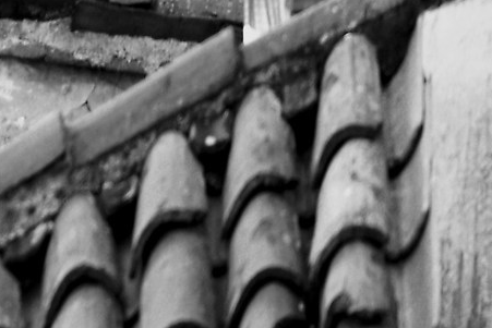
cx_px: -391
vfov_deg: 1.9
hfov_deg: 2.9
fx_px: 9829
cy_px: -507
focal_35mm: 719
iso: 200
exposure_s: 1/500
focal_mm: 135
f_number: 5.6
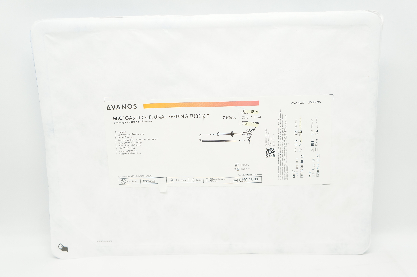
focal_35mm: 36
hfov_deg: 53.2
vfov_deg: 36.8
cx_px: 208
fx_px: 417
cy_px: 138
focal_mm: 24
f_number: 5.6
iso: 800
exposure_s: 1/125
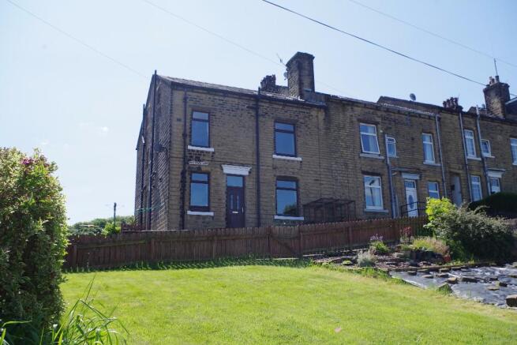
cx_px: 258
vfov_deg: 43.6
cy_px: 172
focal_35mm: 30
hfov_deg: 61.9
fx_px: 431
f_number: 8
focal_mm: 20
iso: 200
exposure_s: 1/250
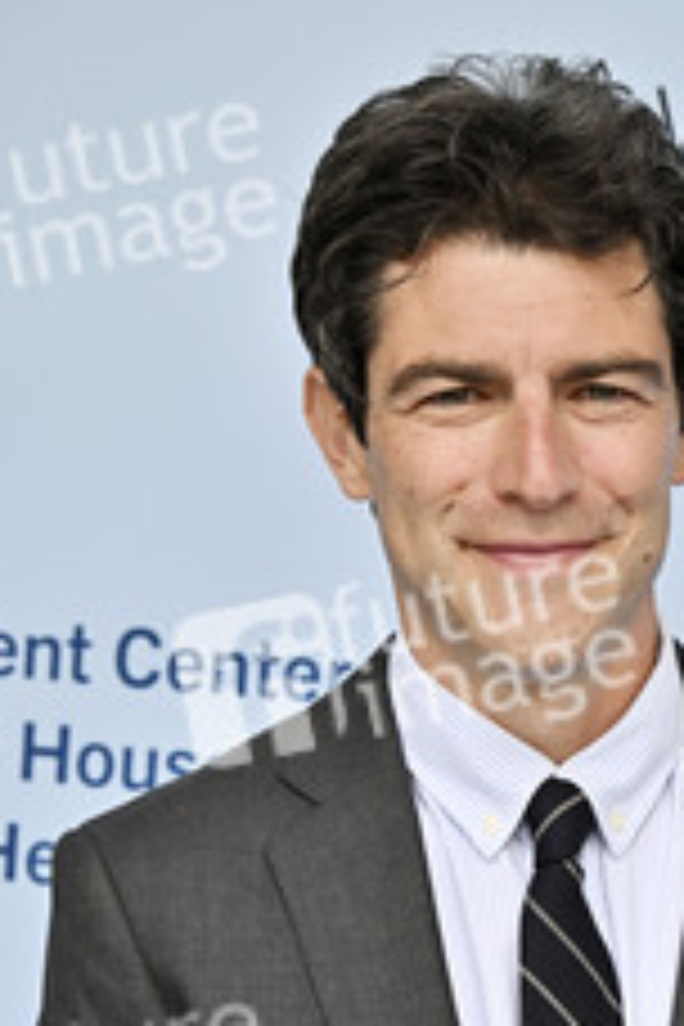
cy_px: 886
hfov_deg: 8.1
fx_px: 4845
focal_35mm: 170
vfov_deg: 12.0
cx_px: 536
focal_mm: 97
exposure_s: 1/320
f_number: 6.3
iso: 500
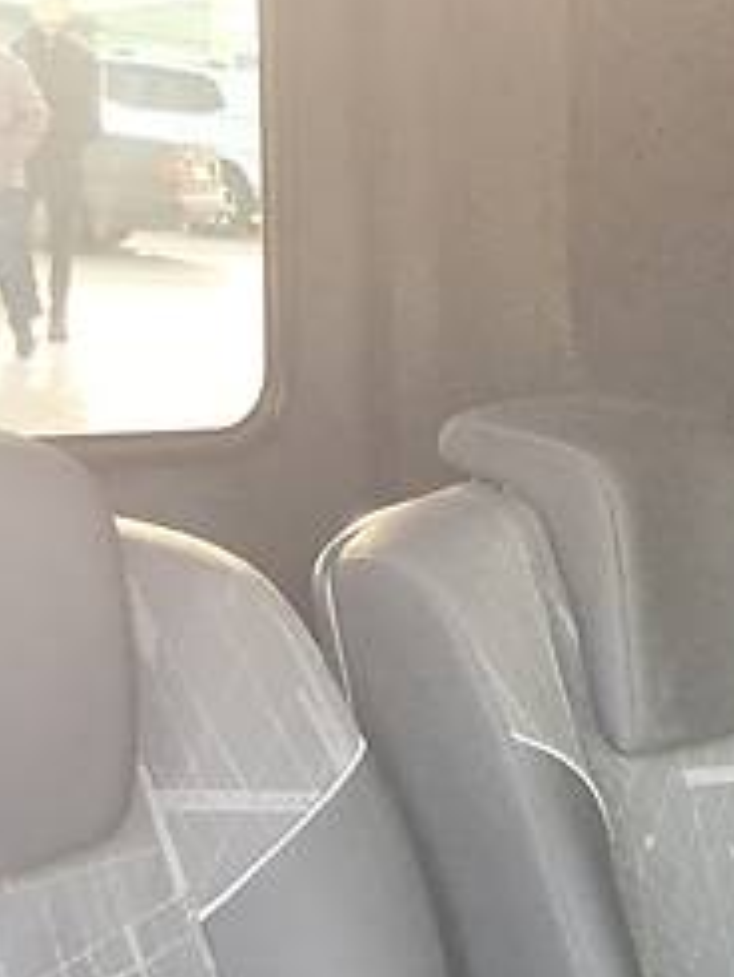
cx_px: 858
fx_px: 2006
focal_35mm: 71
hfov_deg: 19.6
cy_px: 1037
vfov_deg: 25.6
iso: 125
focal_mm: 4.2
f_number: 2.2
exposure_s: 1/33
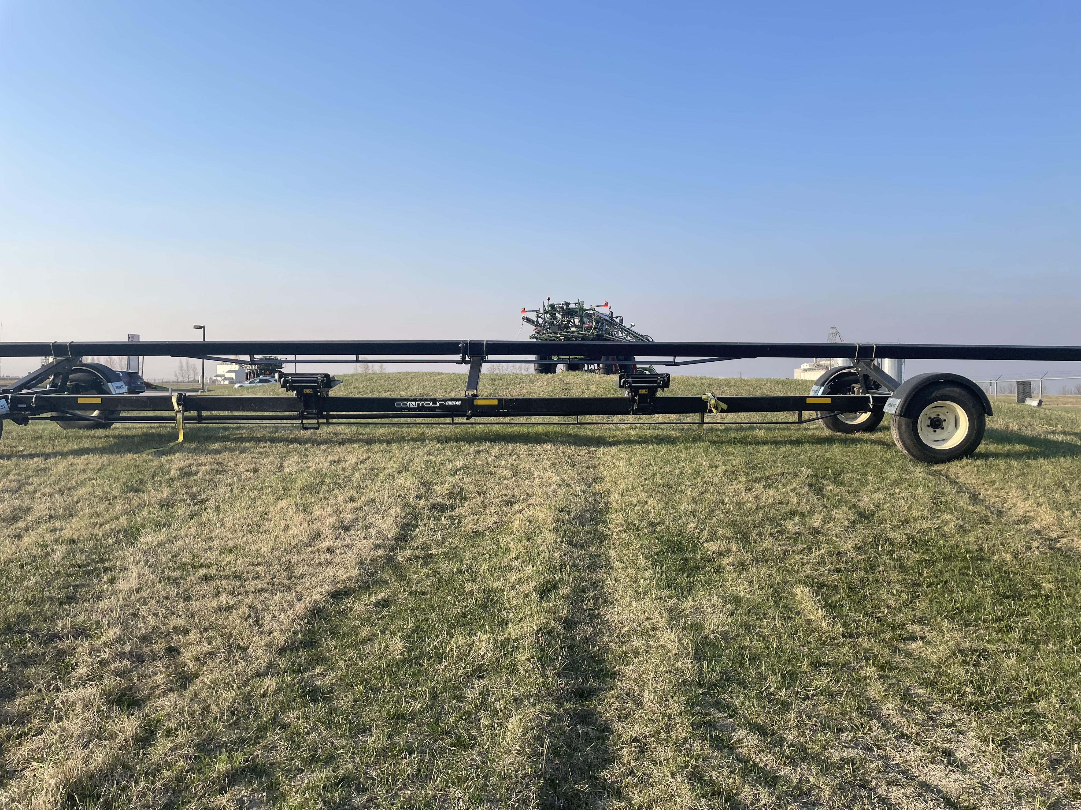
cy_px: 405
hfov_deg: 67.3
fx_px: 812
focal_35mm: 26
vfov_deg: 53.1
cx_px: 540
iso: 32
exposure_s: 1/2353
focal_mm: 4.2
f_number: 1.6
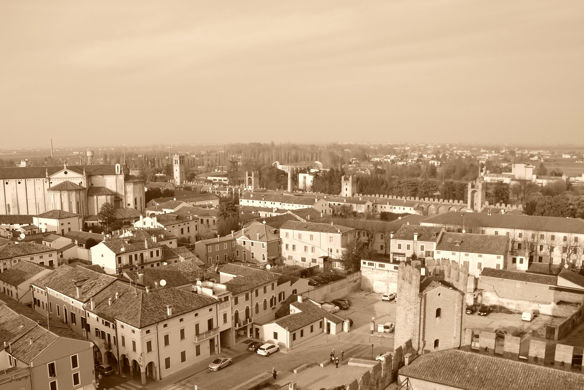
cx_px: 264
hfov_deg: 30.2
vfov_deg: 20.4
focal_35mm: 67
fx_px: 1081
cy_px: 243
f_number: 6.3
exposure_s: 1/250
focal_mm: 35
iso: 100
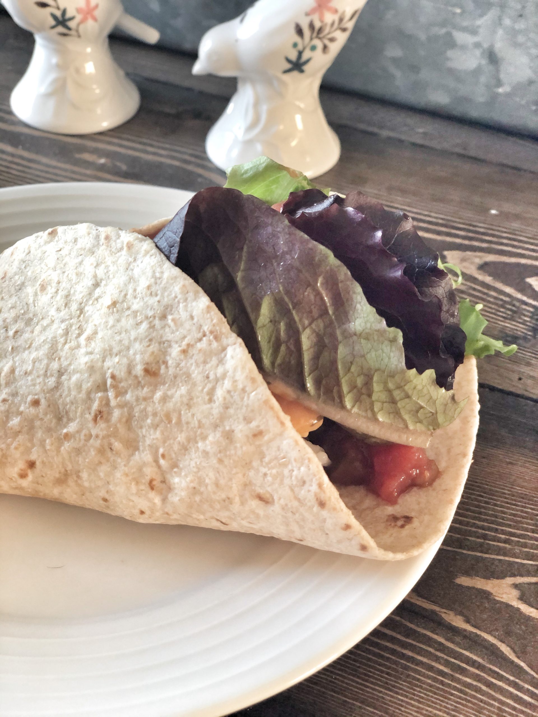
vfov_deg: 36.8
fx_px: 1078
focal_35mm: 52
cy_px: 358
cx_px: 269
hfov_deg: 28.0
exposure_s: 1/30
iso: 125
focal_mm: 6
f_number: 2.4
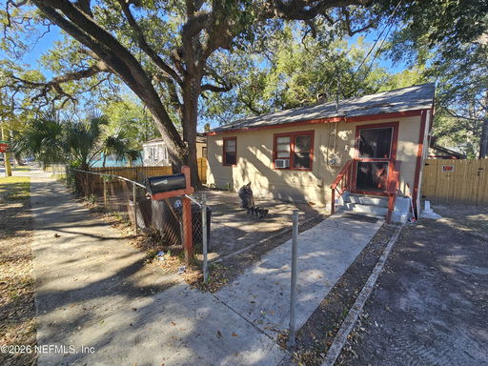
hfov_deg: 106.2
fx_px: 183
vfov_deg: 89.9
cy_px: 183
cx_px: 244
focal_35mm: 13
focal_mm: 2.2
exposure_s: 1/221
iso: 50
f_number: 2.2
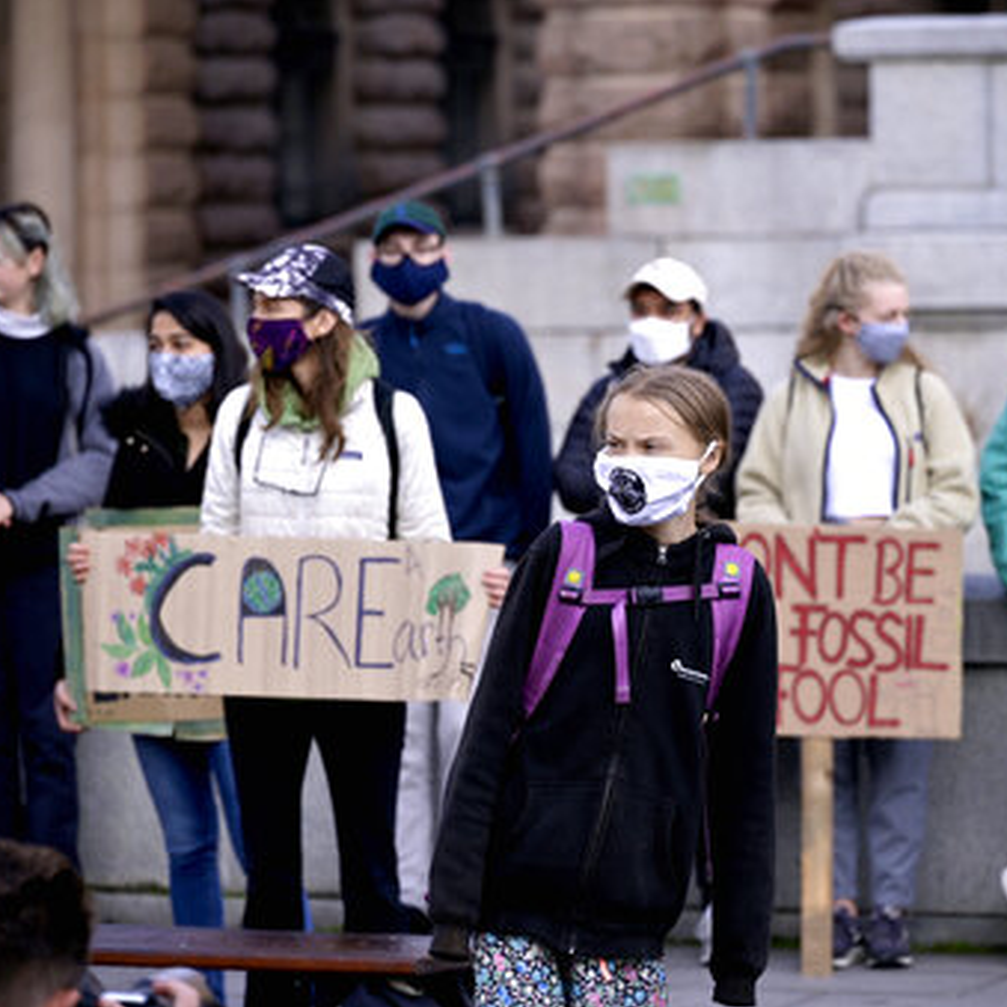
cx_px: 624
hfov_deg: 6.8
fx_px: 8458
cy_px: 504
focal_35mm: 257
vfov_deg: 6.8
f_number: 6.3
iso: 140
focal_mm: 200
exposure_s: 1/250
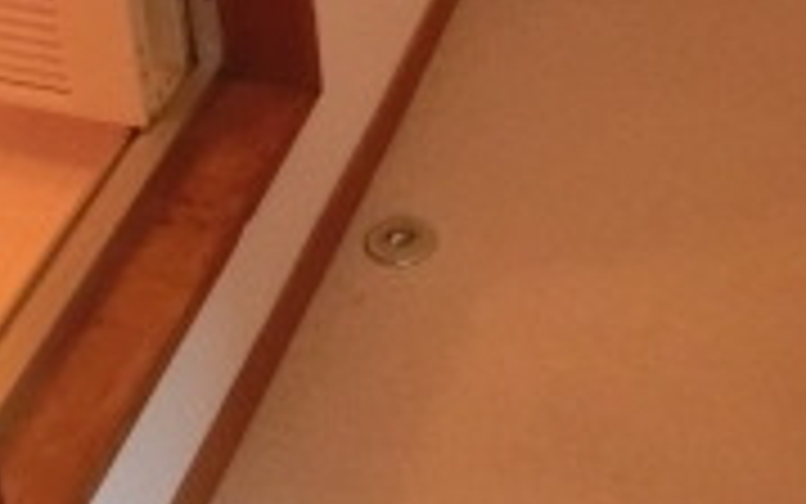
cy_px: -144
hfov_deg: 22.6
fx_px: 2000
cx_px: 576
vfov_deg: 13.8
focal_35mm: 91
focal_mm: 4.24
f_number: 3
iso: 800
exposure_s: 1/125
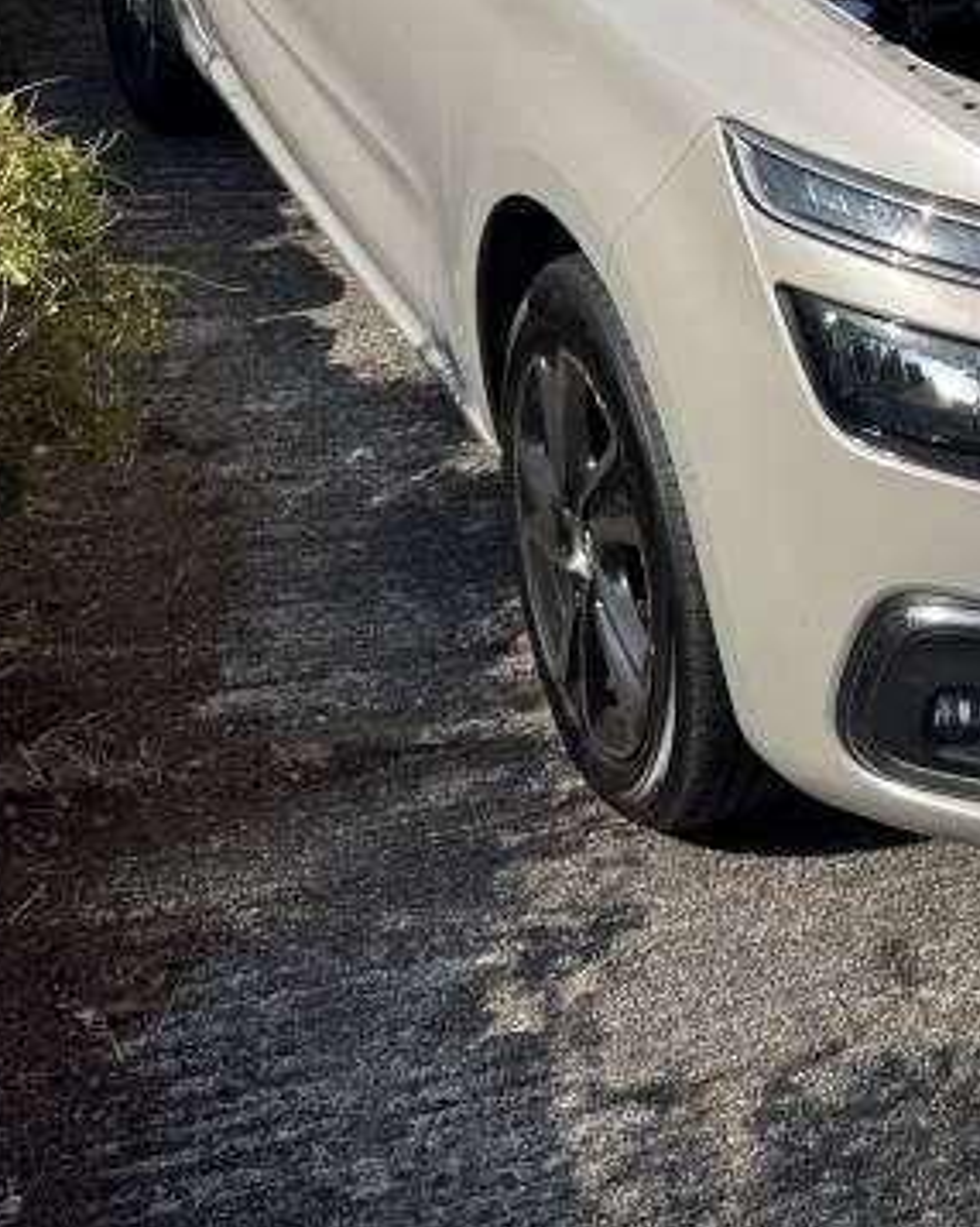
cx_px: 1371
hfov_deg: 20.3
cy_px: 24
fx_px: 2431
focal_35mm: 67
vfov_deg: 26.9
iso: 80
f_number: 1.78
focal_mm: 6.76
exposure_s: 1/6410
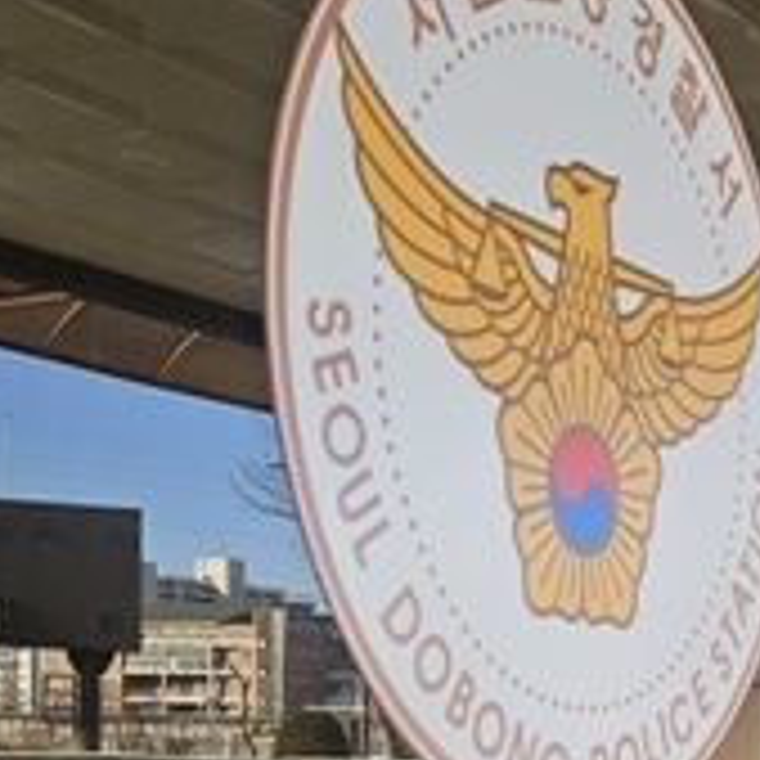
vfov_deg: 21.3
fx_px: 1913
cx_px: 805
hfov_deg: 21.5
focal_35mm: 77
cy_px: 850
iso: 25
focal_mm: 5.4
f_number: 1.8
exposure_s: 1/164
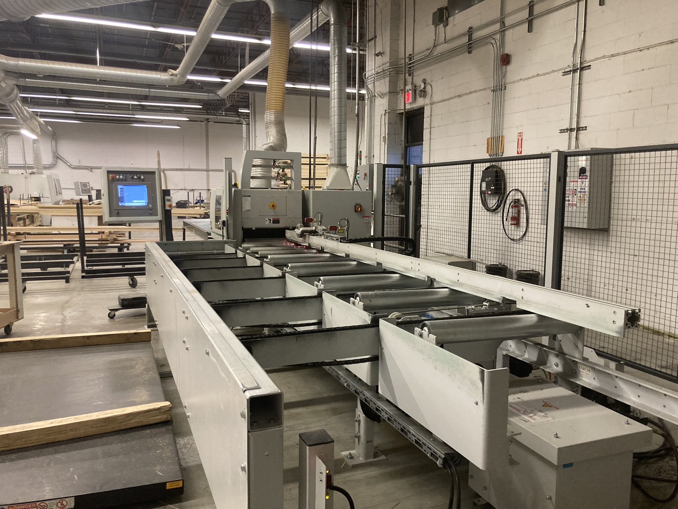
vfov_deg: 49.7
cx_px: 339
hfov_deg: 63.4
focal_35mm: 28
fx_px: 548
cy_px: 254
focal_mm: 3.99
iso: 250
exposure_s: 1/60
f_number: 1.8
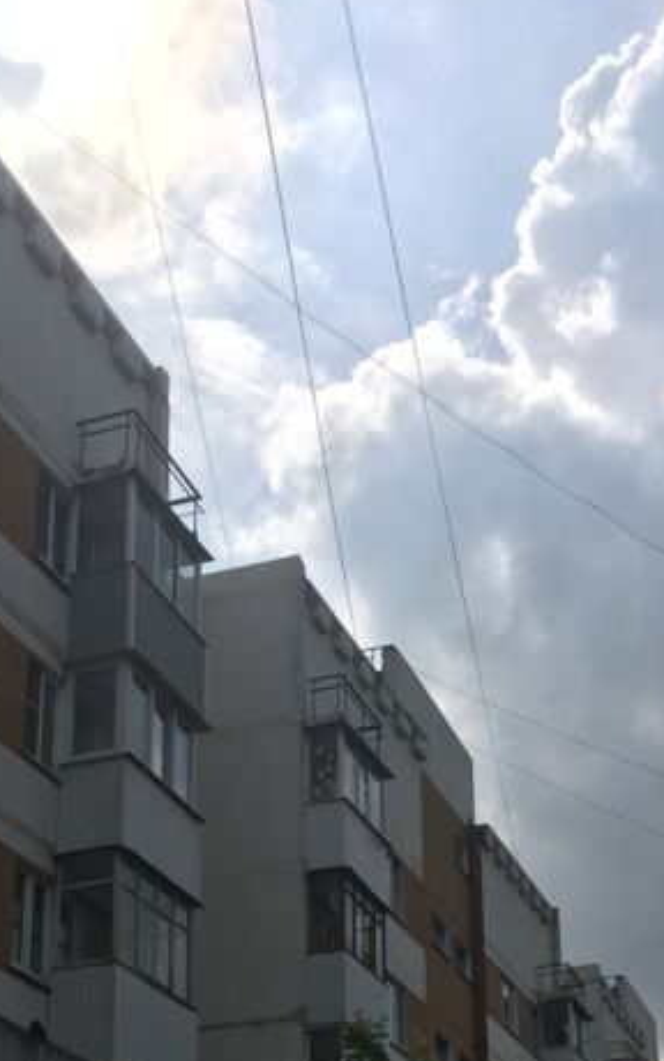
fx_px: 1648
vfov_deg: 33.8
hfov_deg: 22.8
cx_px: 279
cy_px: 954
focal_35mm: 57
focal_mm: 4.15
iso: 32
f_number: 2.2
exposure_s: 1/7937
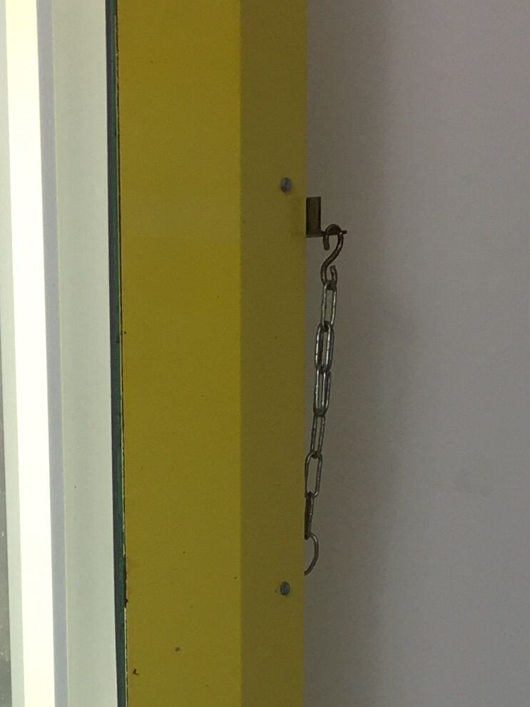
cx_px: 154
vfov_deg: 15.3
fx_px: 2409
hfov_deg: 12.5
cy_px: 1104
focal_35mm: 118
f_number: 2.2
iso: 25
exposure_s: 1/50
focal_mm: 4.15
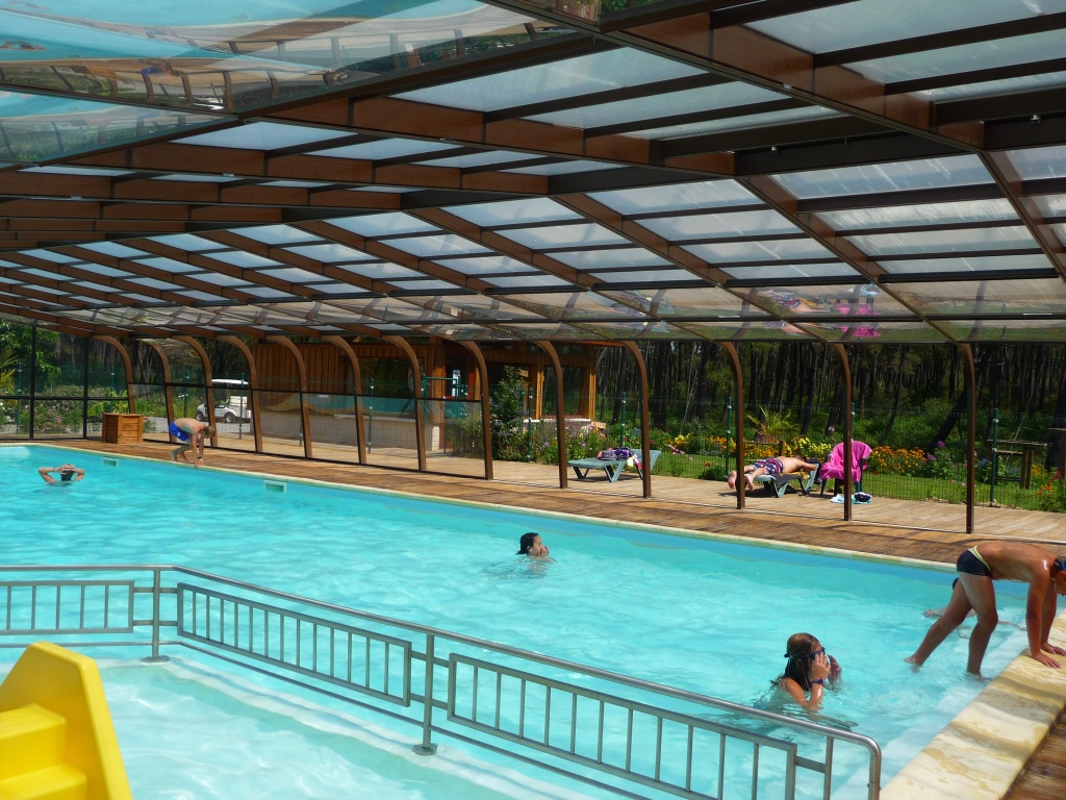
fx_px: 985
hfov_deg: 56.8
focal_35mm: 32
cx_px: 533
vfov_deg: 44.2
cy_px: 400
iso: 100
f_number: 3.5
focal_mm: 5.3
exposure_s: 1/1000
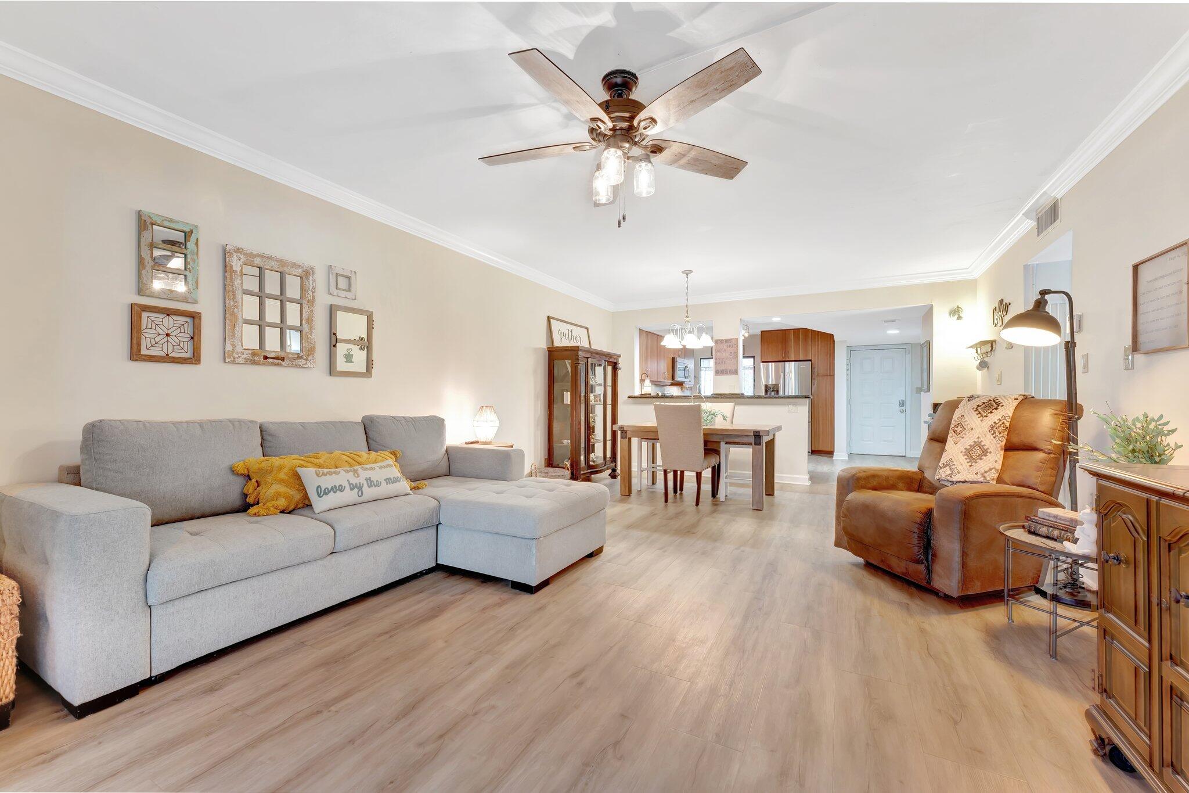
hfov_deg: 104.3
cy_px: 396
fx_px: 462
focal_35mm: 14
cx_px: 594
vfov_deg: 81.2
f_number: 8
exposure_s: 1.3
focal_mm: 14
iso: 400
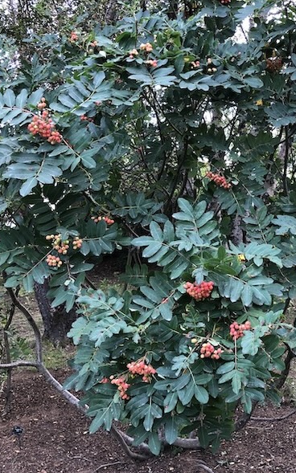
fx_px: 516
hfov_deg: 31.2
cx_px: 236
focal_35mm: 40
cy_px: 234
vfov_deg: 49.3
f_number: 1.8
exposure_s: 1/40
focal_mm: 4
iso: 25
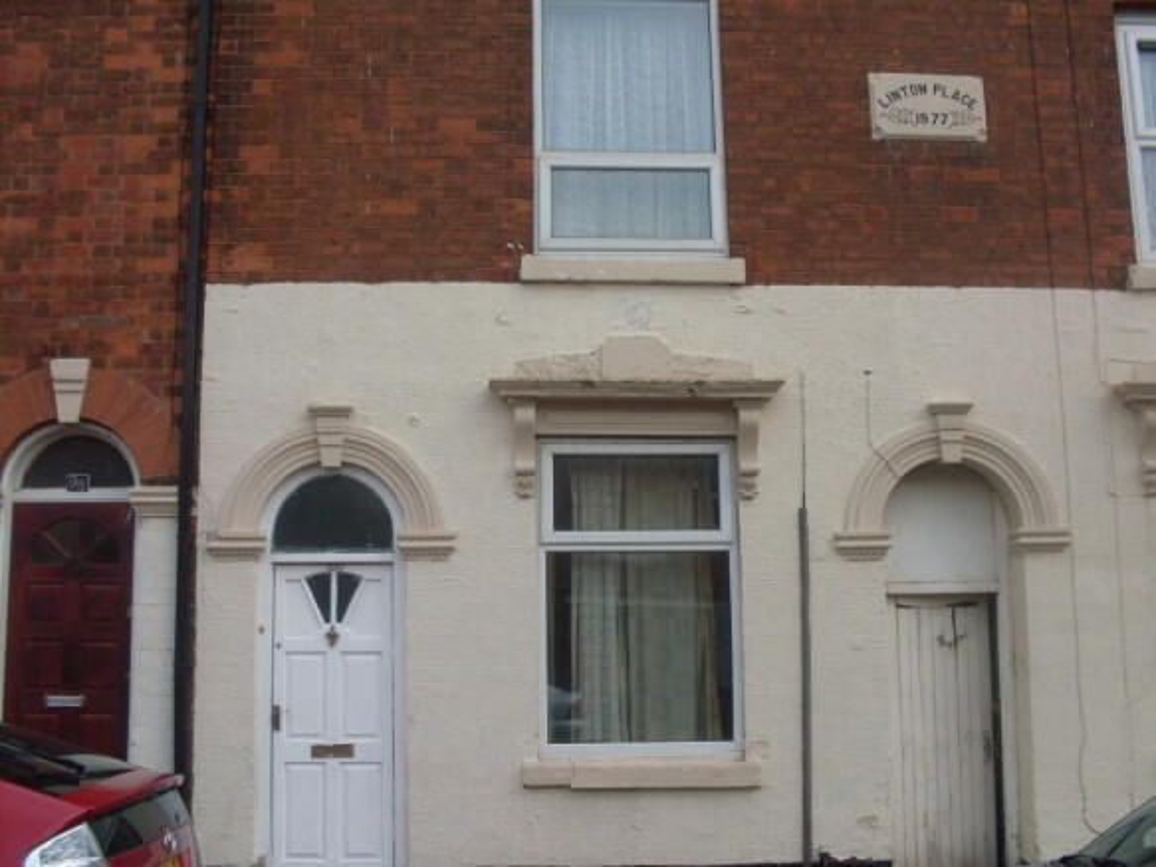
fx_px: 1269
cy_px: 434
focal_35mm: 38
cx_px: 578
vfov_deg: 37.7
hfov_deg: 49.0
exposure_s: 1/1000
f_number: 2.8
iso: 80
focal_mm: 6.3
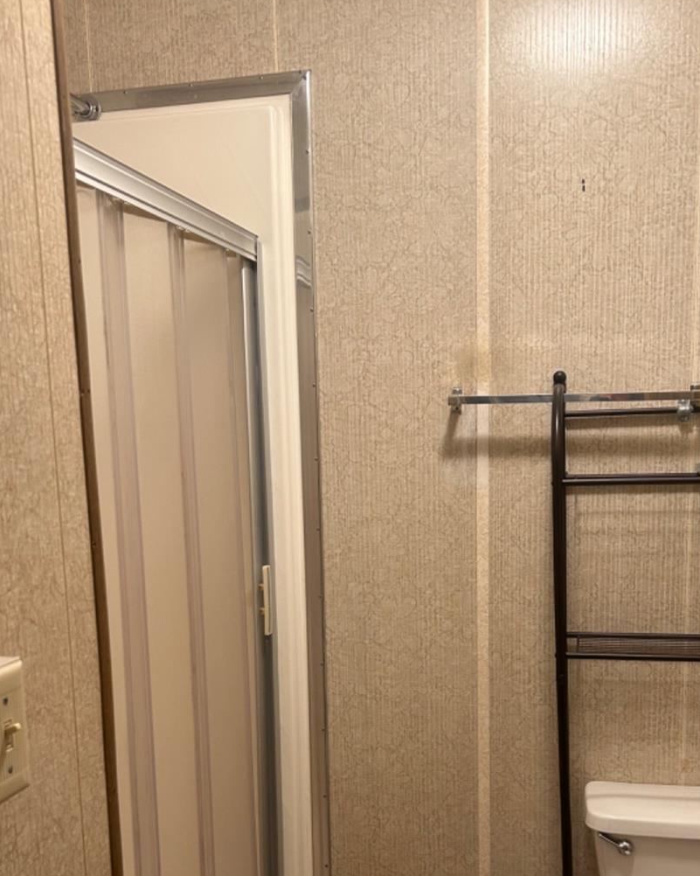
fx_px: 985
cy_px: 574
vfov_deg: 47.3
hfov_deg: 39.1
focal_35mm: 38
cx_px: 378
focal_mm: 5.7
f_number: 1.5
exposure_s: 1/60
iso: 100
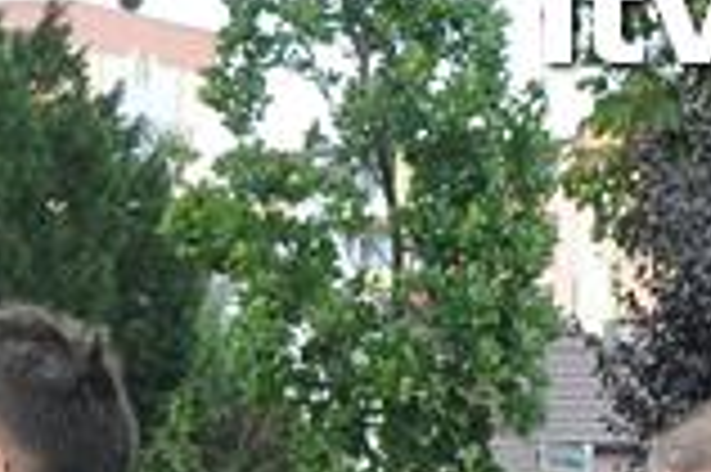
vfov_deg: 4.4
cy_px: 1144
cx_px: -360
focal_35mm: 307
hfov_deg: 6.6
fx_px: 6057
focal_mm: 38
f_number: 9
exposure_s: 1/320
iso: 800
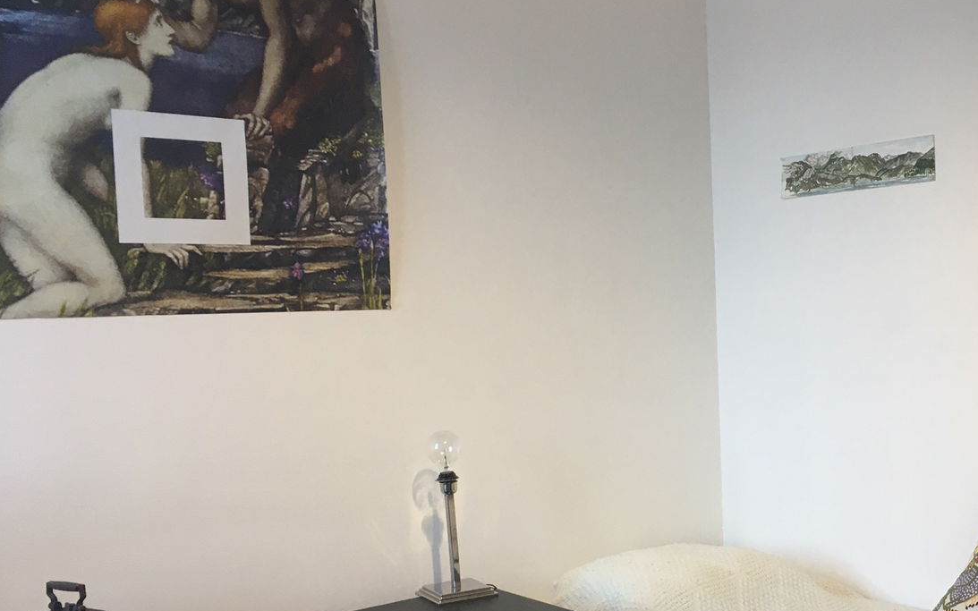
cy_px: 374
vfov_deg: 28.5
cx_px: 700
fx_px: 1199
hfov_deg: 43.3
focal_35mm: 45
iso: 80
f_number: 2.2
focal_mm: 4.15
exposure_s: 1/33
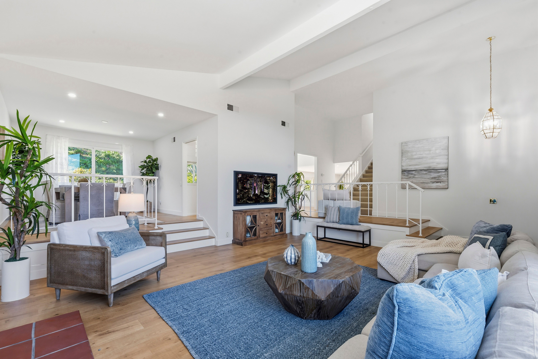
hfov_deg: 96.7
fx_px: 239
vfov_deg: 73.8
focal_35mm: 16
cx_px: 269
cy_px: 180
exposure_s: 1/80
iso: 400
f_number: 11
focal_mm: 16
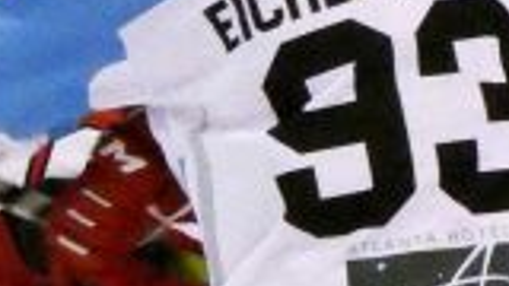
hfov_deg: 1.6
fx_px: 18139
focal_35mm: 1344
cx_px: 592
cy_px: 431
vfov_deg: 0.9
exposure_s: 1/200
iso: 3200
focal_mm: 47.6
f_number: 5.5
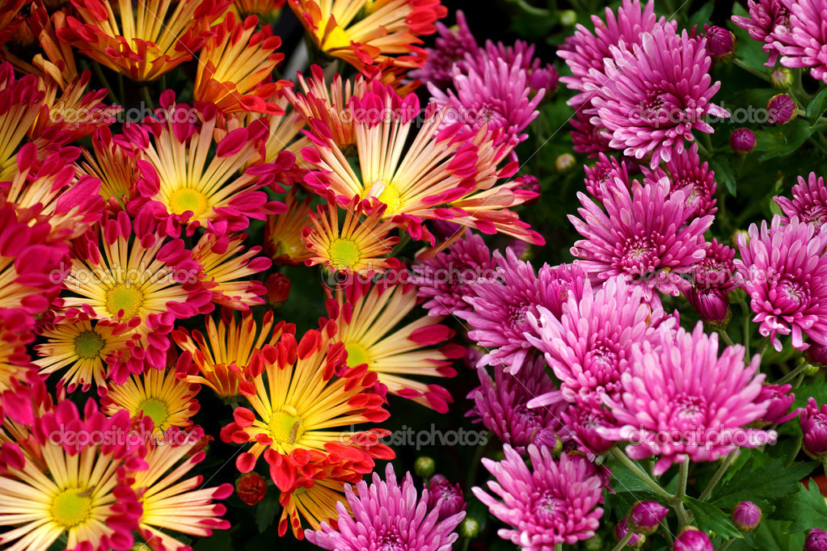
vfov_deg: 11.4
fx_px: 2756
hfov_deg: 17.1
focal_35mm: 120
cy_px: 276
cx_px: 414
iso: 100
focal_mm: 80
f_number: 4.5
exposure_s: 1/80
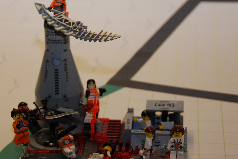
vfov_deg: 9.9
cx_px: 116
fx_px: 920
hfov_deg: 14.7
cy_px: 93
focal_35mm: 139
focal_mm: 70
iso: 200
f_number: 5
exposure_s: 1/60
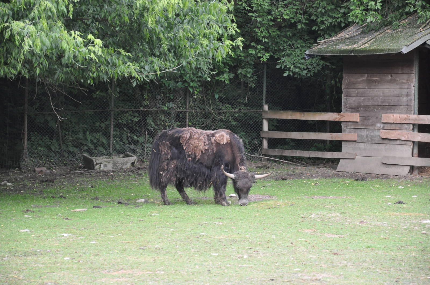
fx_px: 1879
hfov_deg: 13.1
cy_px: 142
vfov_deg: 8.7
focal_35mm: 158
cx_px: 215
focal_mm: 105
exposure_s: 1/80
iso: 800
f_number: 5.6
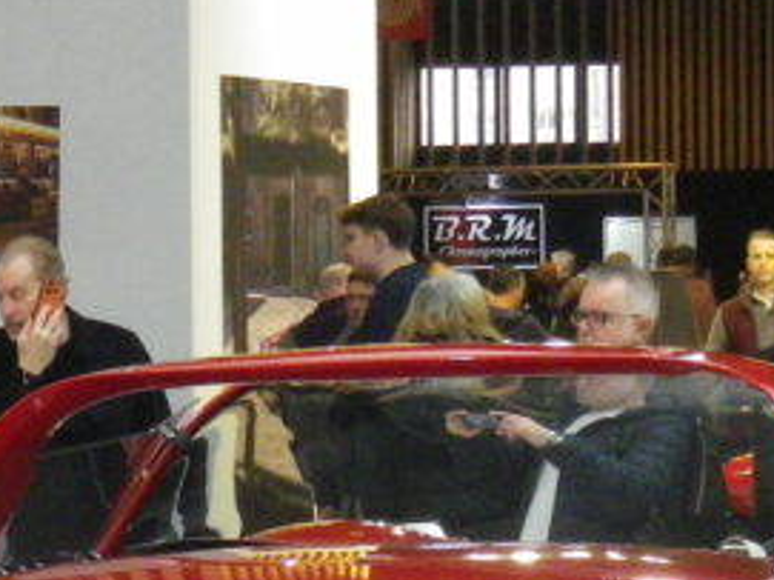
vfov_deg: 5.5
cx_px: 257
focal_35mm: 268
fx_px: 5990
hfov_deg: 7.4
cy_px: 737
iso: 500
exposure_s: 1/60
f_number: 4.9
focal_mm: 12.5
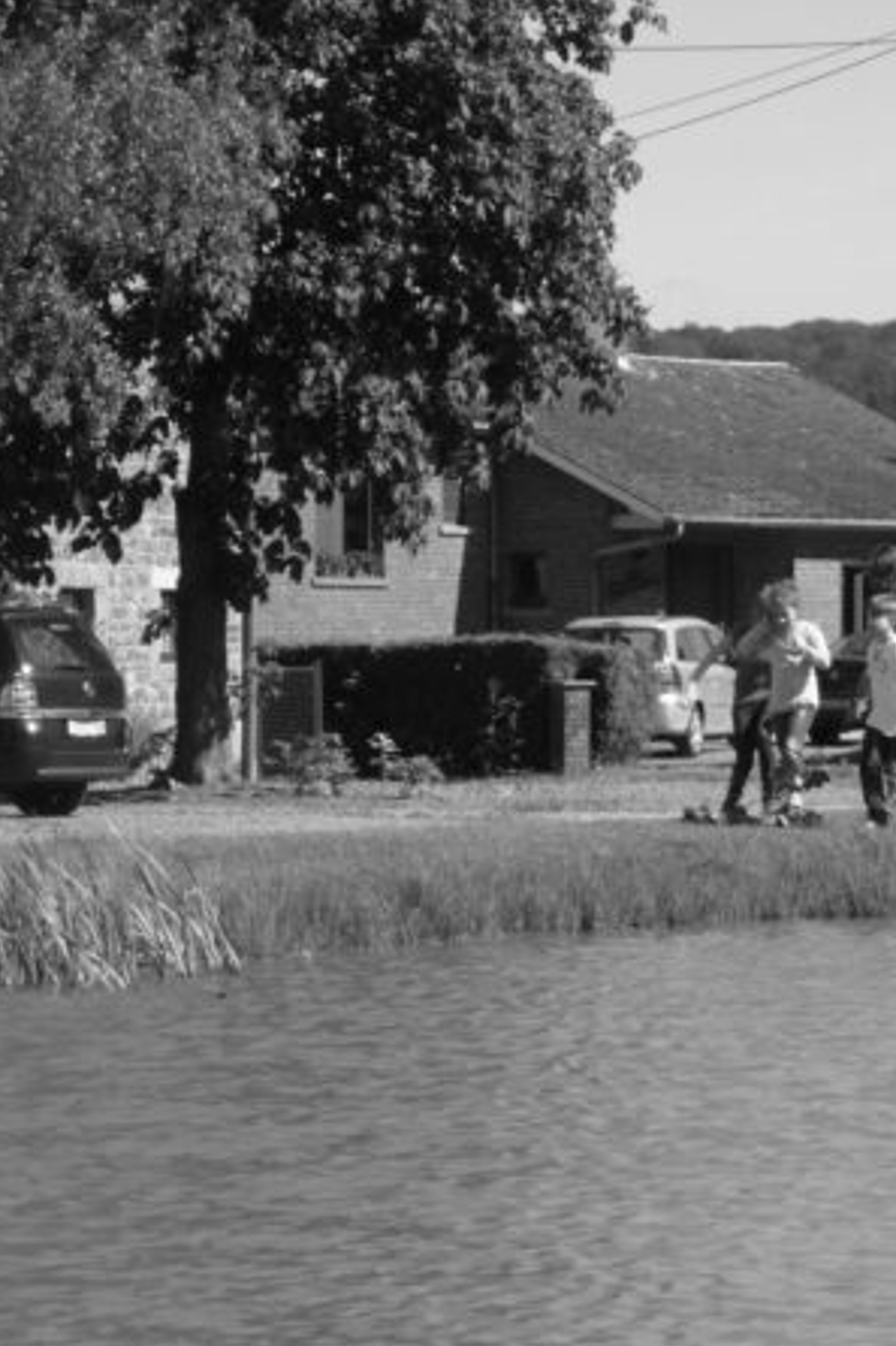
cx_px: 890
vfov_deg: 11.5
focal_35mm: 179
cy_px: 673
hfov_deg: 7.6
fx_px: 6687
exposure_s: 1/400
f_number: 4.7
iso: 100
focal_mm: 21.8
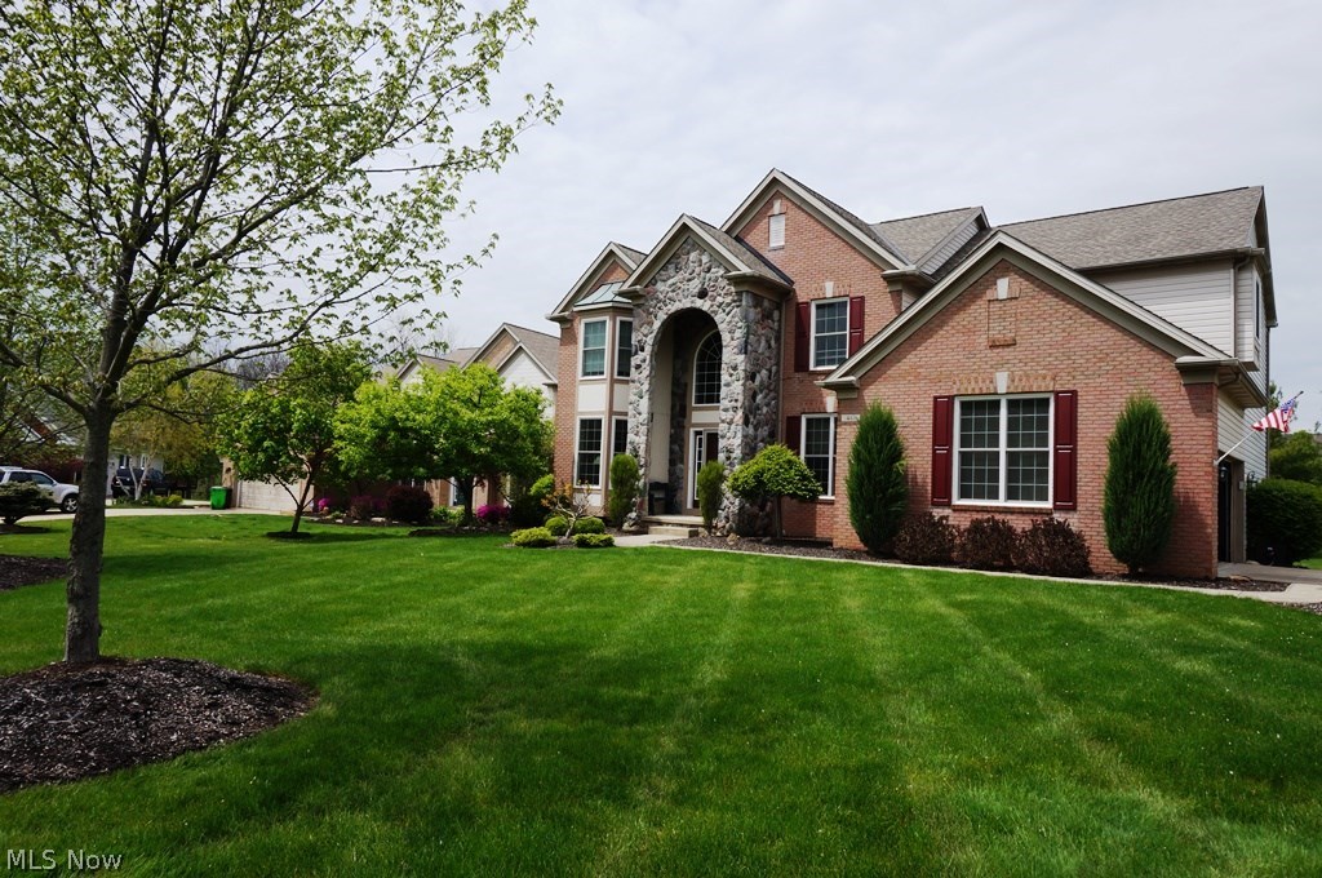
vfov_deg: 53.0
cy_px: 439
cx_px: 661
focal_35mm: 24
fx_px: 880
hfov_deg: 73.8
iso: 200
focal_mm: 16
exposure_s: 1/200
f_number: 16
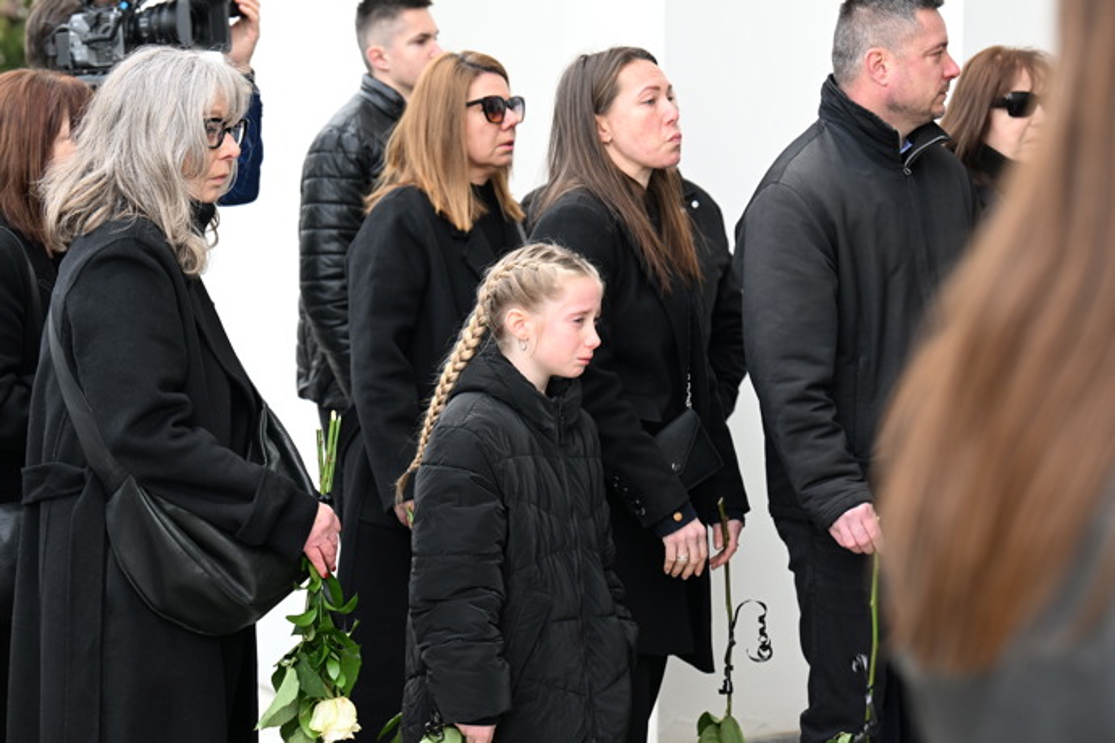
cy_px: 372
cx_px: 558
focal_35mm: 95
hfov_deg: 21.5
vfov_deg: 14.4
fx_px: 2942
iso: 800
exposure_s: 1/400
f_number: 5
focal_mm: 95
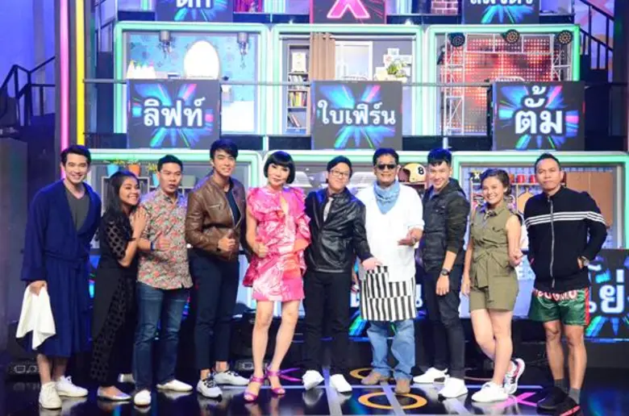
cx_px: 314
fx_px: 732
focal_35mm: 42
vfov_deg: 31.7
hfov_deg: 46.5
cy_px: 208
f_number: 7.1
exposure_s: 1/400
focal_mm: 28
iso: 6400
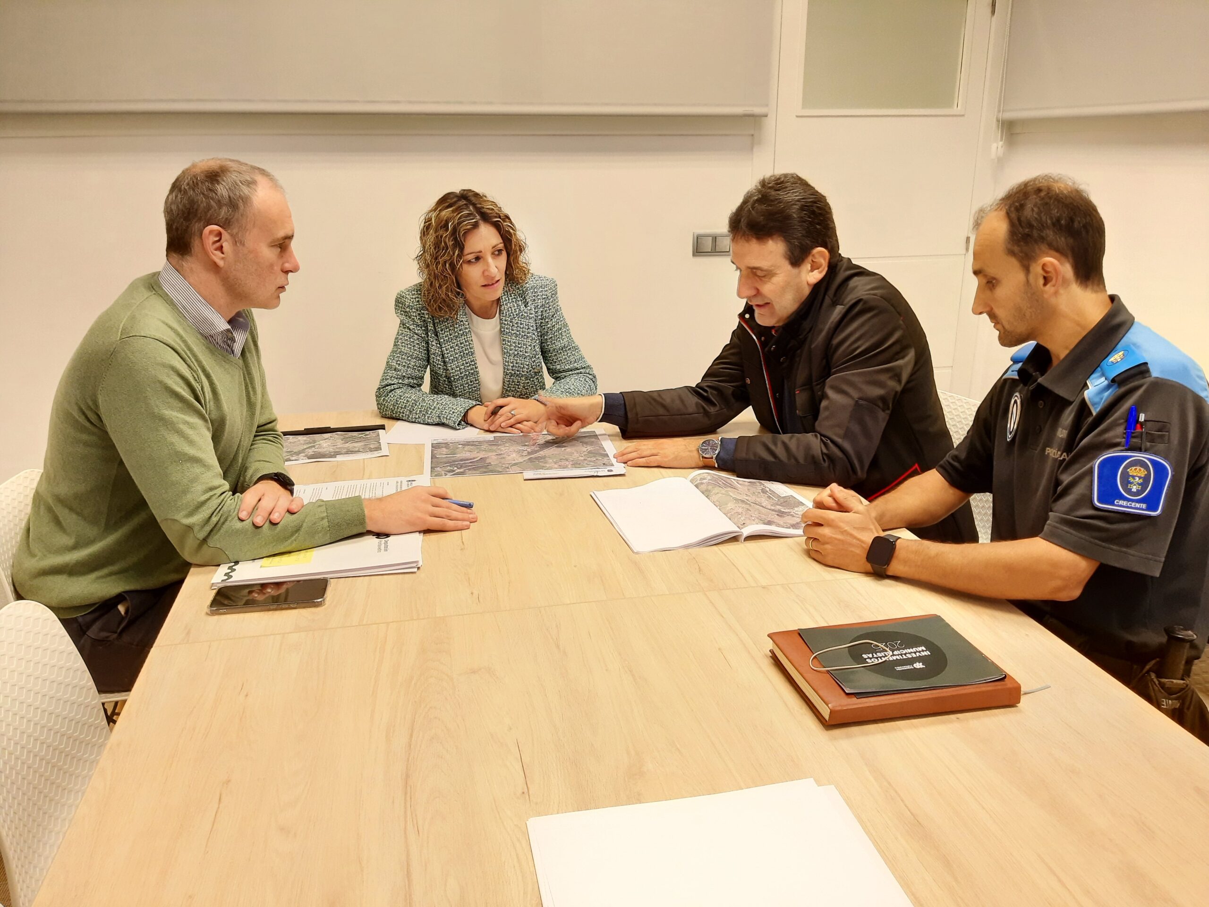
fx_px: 908
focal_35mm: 26
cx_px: 604
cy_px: 454
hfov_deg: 67.3
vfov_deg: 53.1
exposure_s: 1/50
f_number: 1.7
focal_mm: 3.92
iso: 100
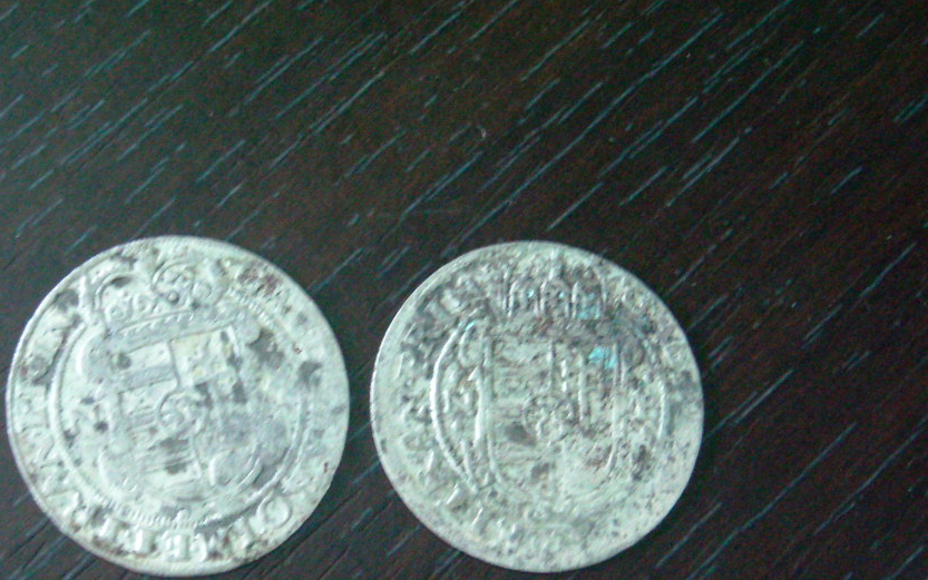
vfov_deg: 13.2
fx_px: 2504
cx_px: 403
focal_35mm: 99
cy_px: 360
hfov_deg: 21.0
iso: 800
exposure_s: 1/8
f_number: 3.9
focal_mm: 12.3
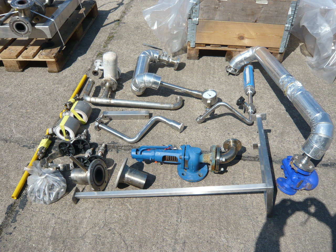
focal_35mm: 29
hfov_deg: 61.7
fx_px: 281
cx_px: 168
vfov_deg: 48.2
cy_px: 126
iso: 100
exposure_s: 1/200
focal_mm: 4.6
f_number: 8
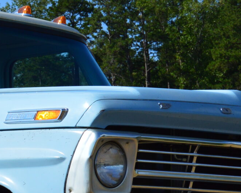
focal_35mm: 190
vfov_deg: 8.1
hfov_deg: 9.7
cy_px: 178
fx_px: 1354
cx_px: -197
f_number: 11
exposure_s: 1/500
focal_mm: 35
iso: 250
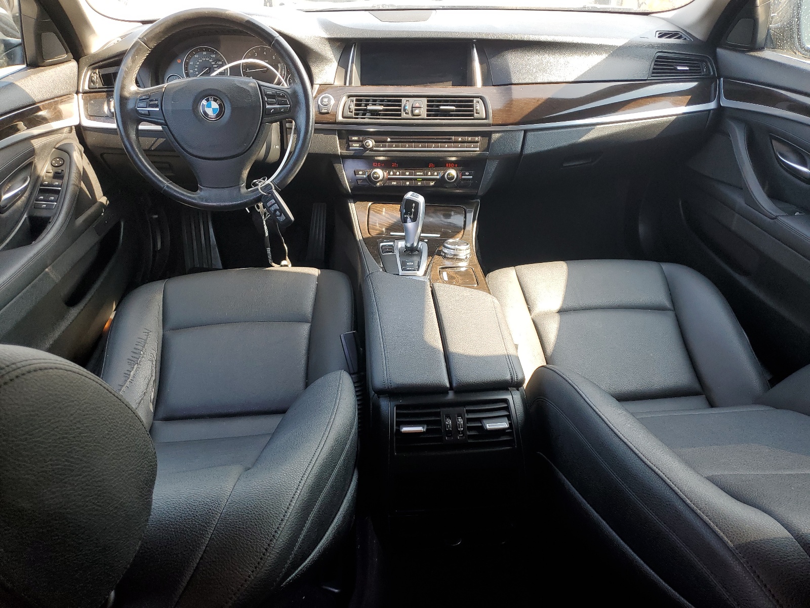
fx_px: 608
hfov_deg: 67.3
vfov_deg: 53.1
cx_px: 405
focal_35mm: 26
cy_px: 304
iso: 50
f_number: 1.5
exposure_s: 1/149
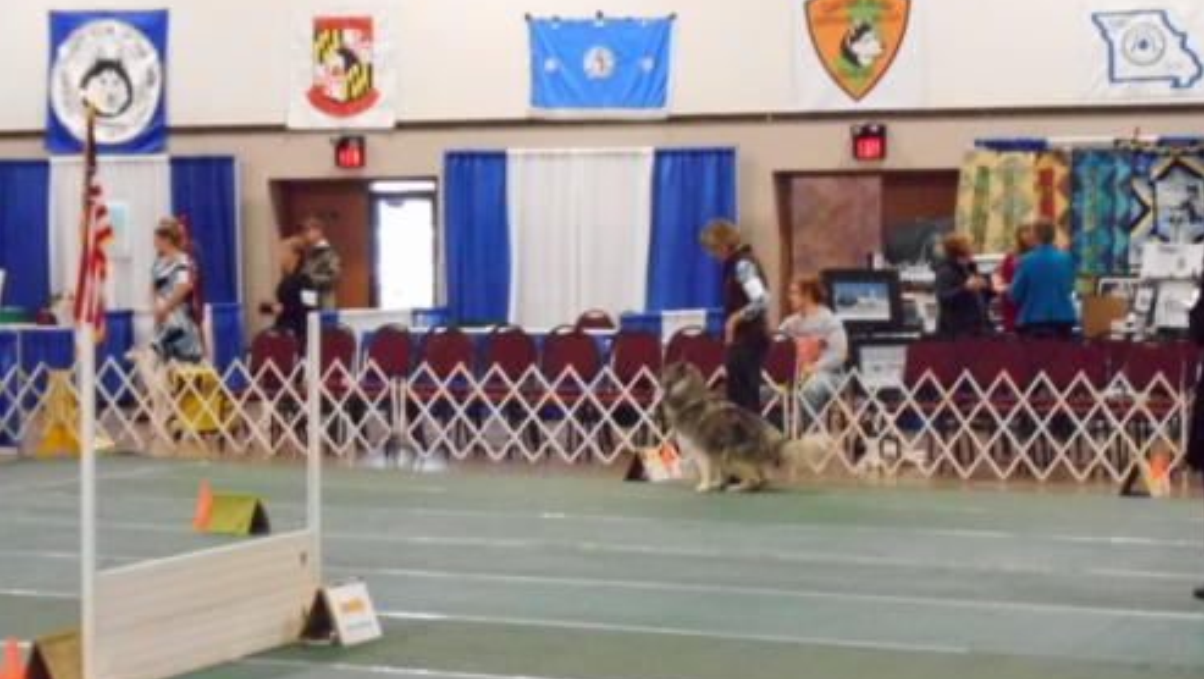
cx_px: 608
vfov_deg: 14.2
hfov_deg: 25.0
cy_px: 429
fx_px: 2715
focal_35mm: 85
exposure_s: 1/20
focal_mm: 13.8
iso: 1600
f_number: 5.5
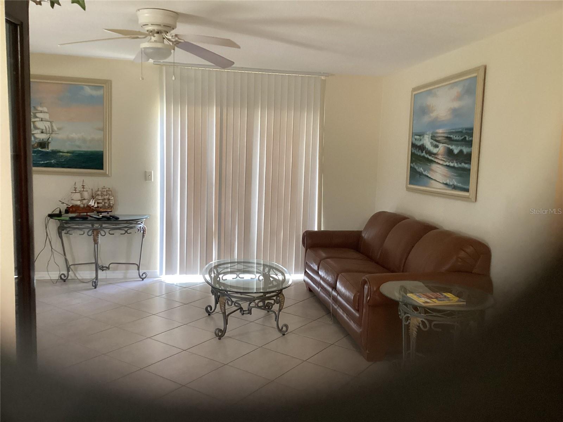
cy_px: 211
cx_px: 282
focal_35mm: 31
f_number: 2.4
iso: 320
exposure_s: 1/60
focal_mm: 3.3
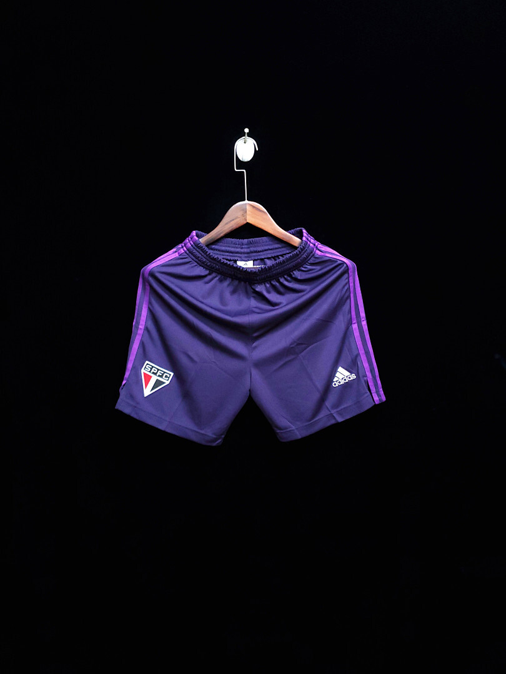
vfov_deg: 67.3
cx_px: 253
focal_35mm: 26
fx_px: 507
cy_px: 337
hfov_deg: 53.1
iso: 200
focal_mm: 4.3
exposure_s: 1/15
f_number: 1.5
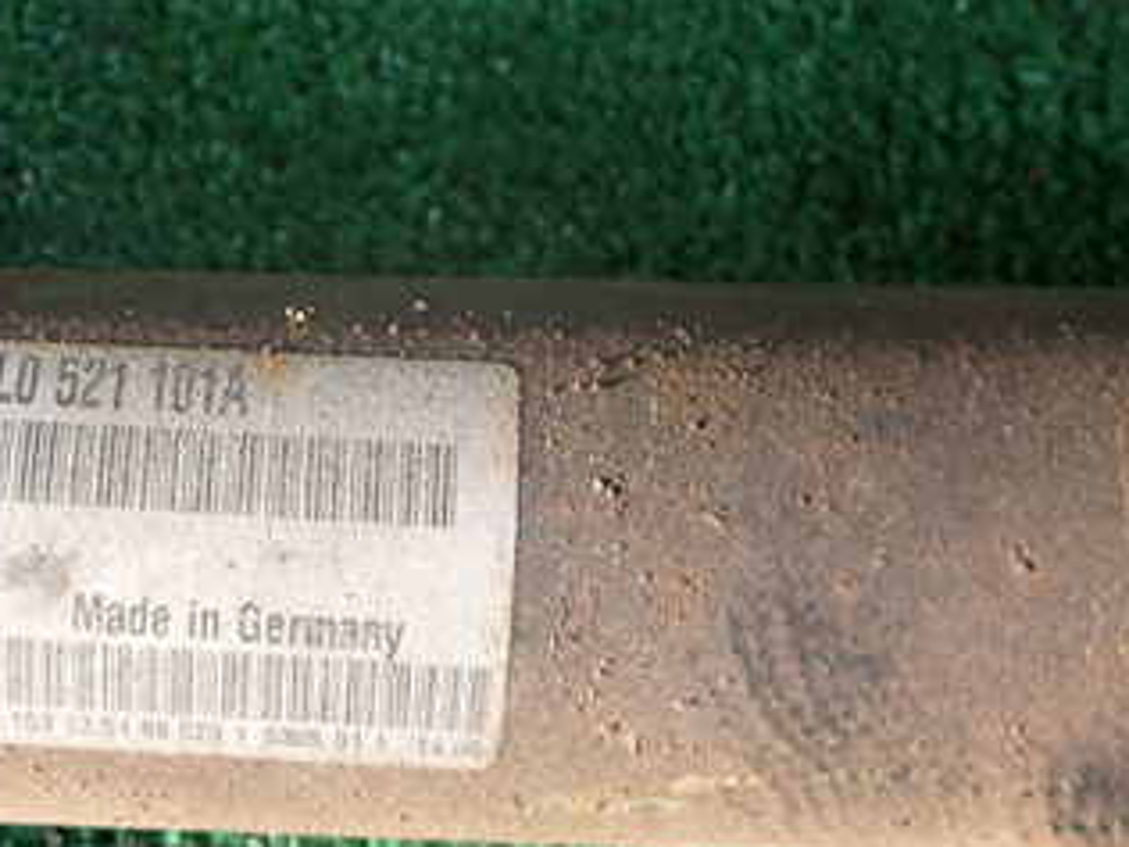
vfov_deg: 25.7
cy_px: 457
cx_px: 214
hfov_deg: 32.8
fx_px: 1859
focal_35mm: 57
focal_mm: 5.4
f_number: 3.2
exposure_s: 1/200
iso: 100
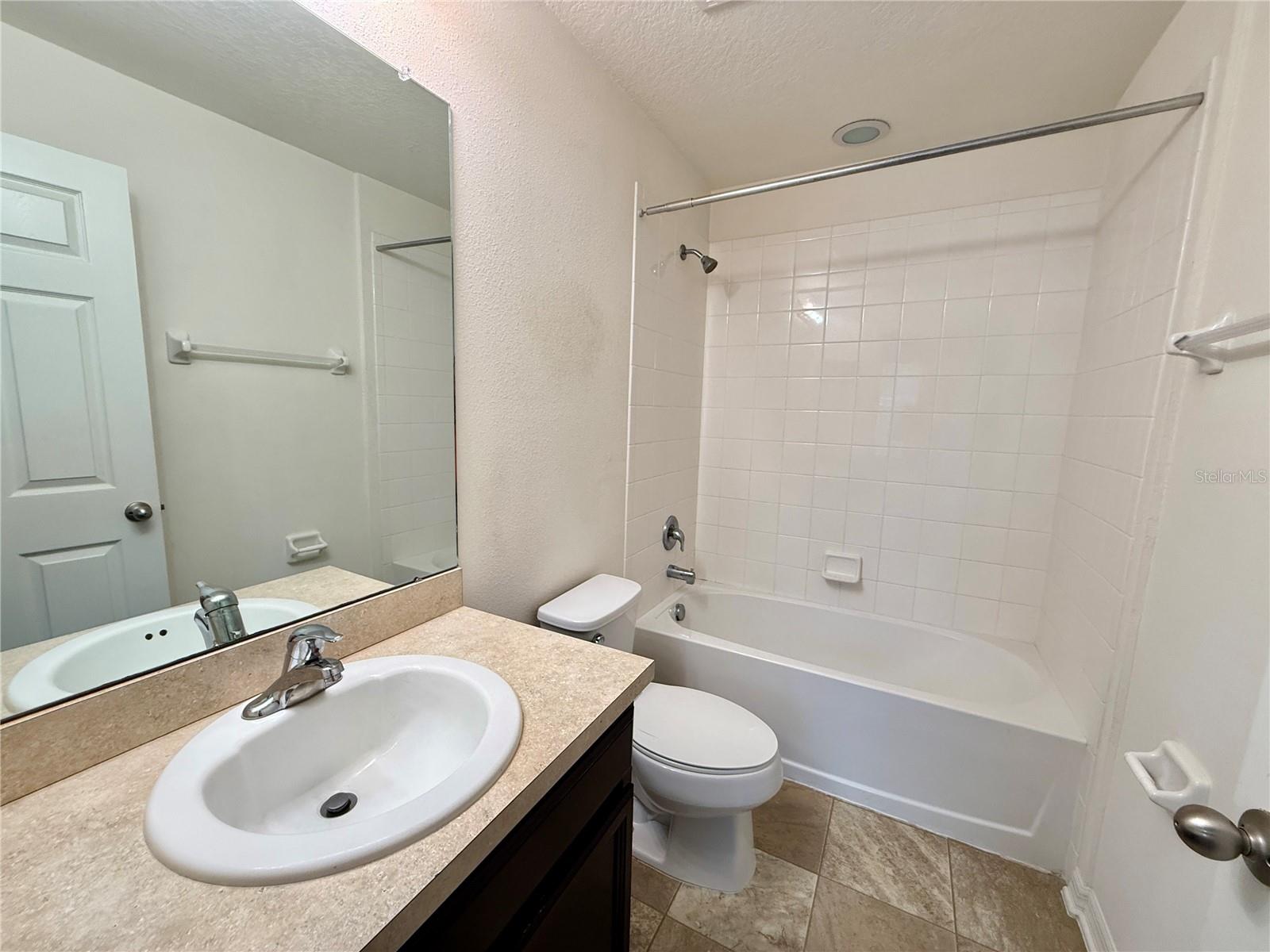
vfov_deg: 85.7
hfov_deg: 102.1
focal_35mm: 14
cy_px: 476
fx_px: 514
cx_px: 635
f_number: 2.2
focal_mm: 2.22
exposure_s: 1/120
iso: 200
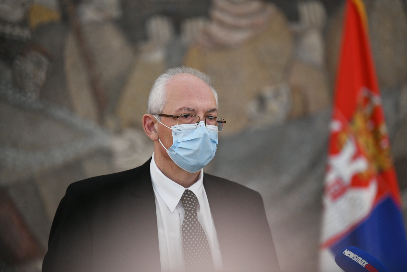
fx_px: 2091
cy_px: 136
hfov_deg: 11.1
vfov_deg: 7.4
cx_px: 204
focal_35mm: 185
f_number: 3.2
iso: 4000
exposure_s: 1/200
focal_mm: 185
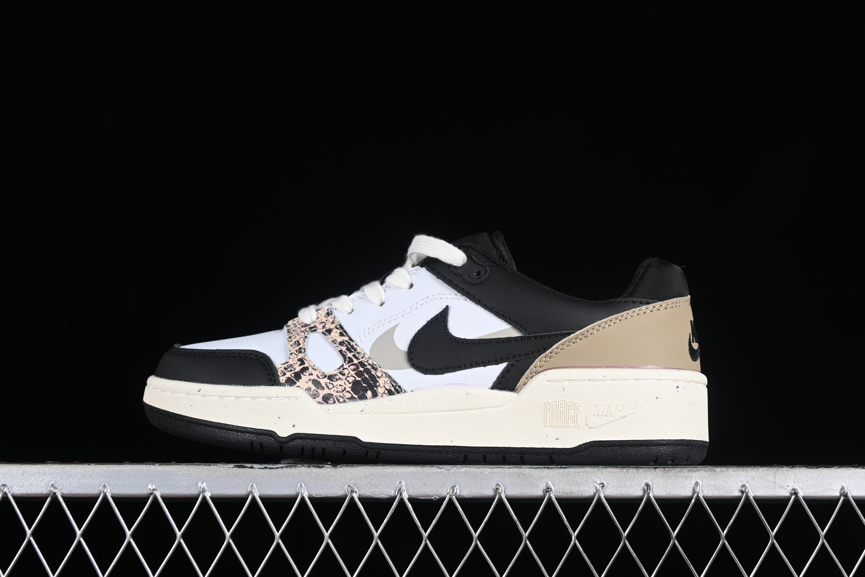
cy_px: 288
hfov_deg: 27.0
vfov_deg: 18.2
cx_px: 432
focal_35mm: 75
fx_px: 1802
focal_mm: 50
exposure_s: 1/60
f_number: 7.1
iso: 160
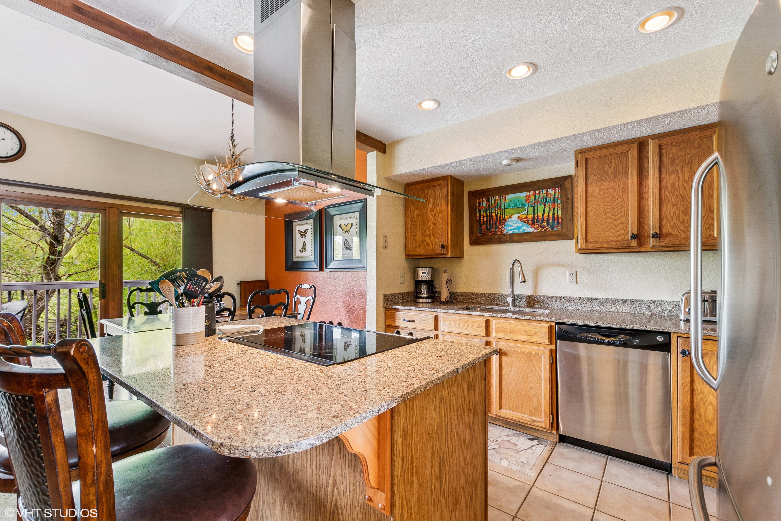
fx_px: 325
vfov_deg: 77.3
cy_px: 260
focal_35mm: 15
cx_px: 390
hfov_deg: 100.4
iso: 100
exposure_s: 1/4
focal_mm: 10
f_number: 6.3
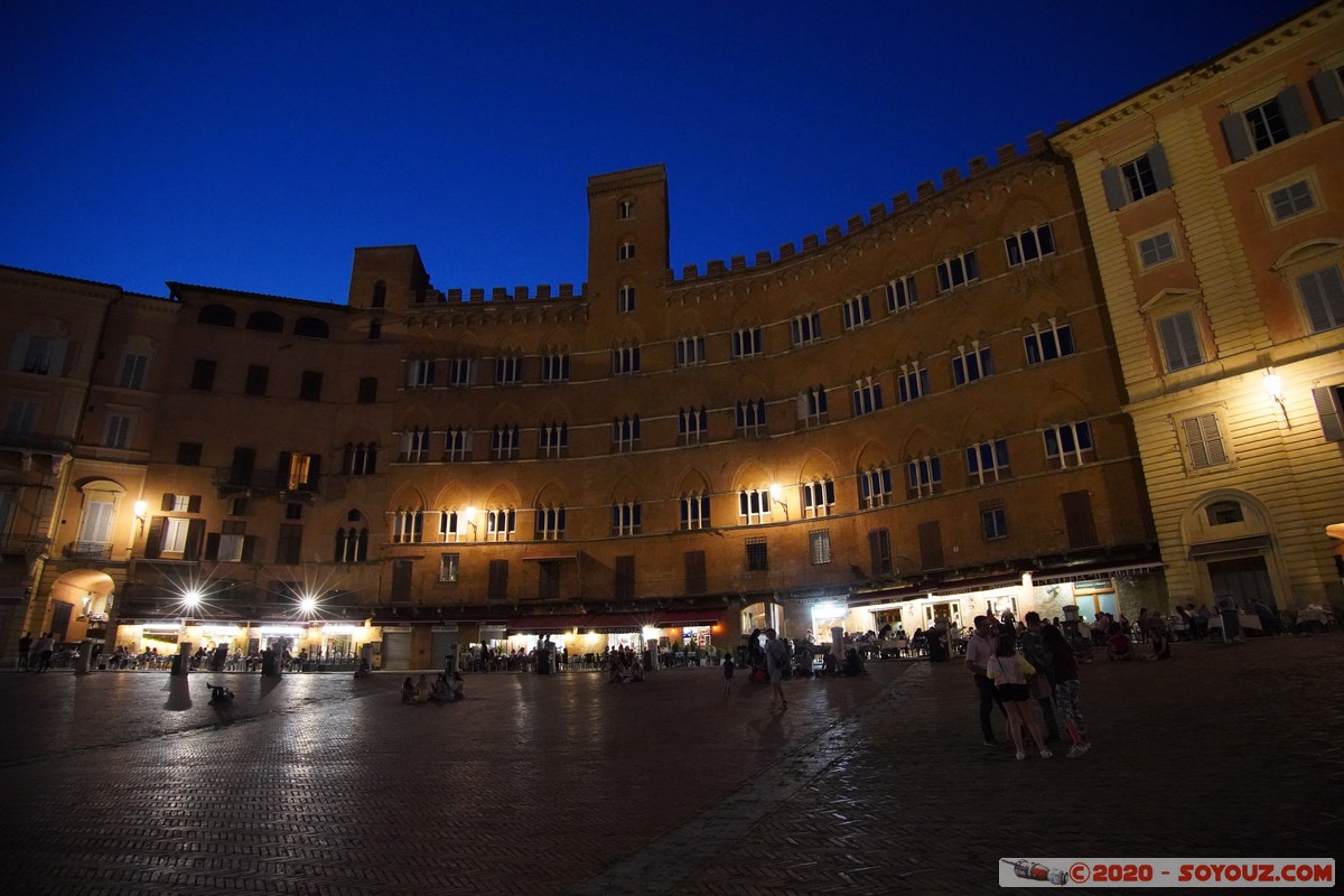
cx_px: 672
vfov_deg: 61.9
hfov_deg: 84.0
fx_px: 747
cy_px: 448
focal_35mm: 20
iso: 12800
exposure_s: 1/25
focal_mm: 20
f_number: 7.1
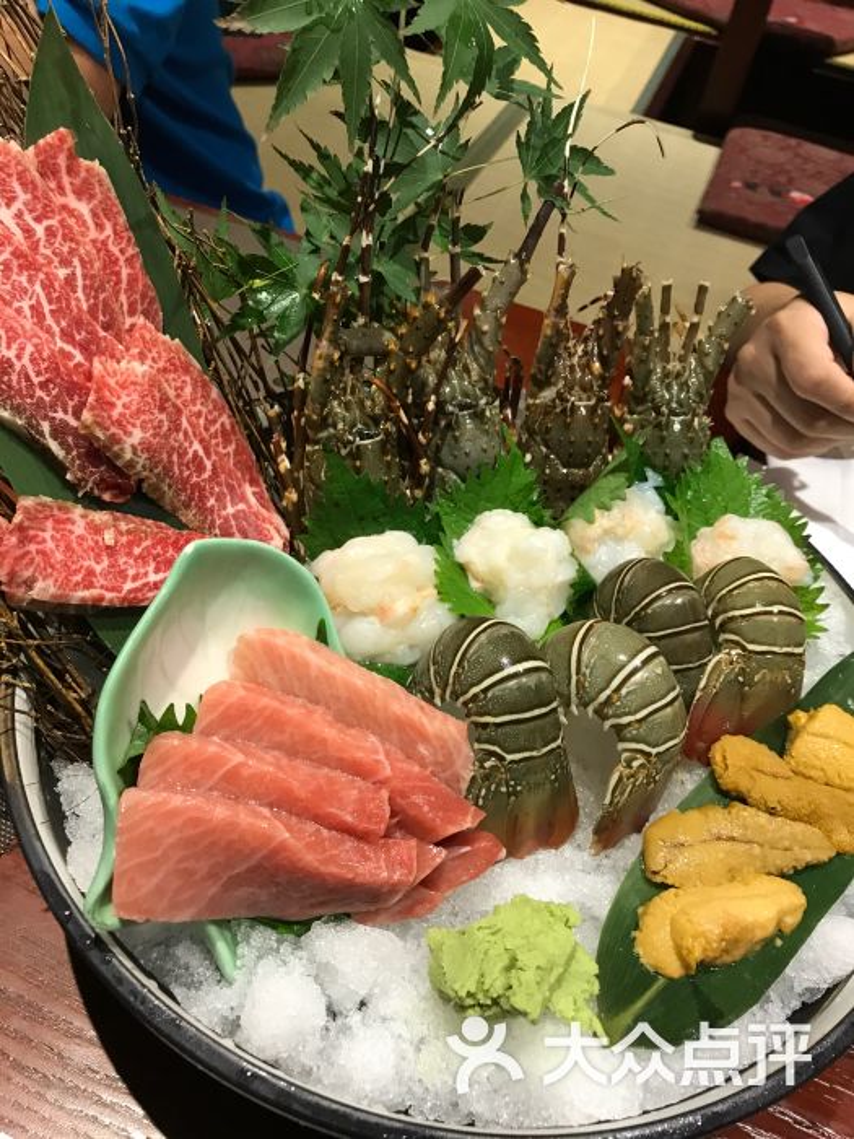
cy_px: 570
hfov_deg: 49.7
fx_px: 921
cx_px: 427
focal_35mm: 28
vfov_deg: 63.4
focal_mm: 3.99
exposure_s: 1/17
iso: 50
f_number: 1.8
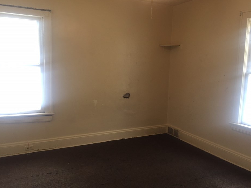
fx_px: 232
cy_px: 93
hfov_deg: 56.7
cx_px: 136
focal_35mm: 32
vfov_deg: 44.2
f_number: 2.2
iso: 40
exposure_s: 1/40
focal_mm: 4.15
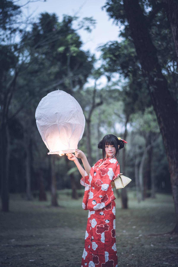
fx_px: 430
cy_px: 134
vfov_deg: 34.5
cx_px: 89
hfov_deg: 23.4
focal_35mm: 58
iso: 200
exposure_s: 1/100
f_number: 1.4
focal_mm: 58
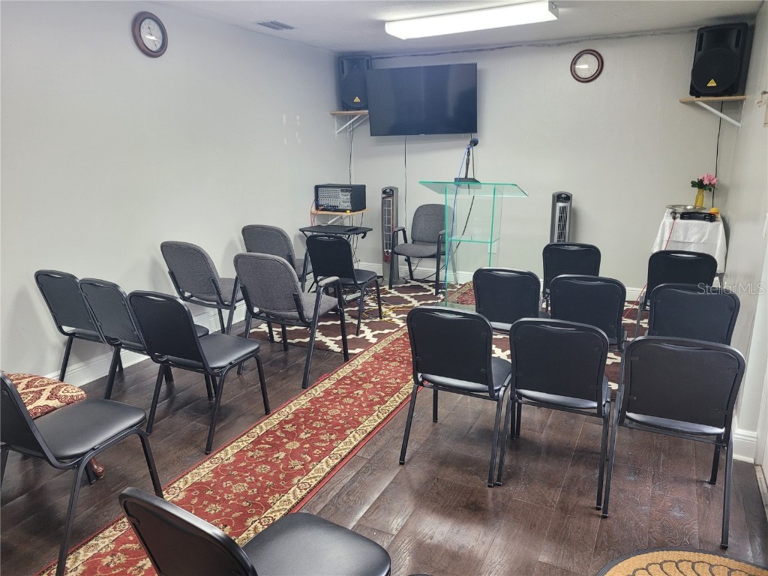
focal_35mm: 26
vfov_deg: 53.1
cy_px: 288
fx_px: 577
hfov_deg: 67.3
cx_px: 384
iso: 250
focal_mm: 5.4
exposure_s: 1/60
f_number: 1.8
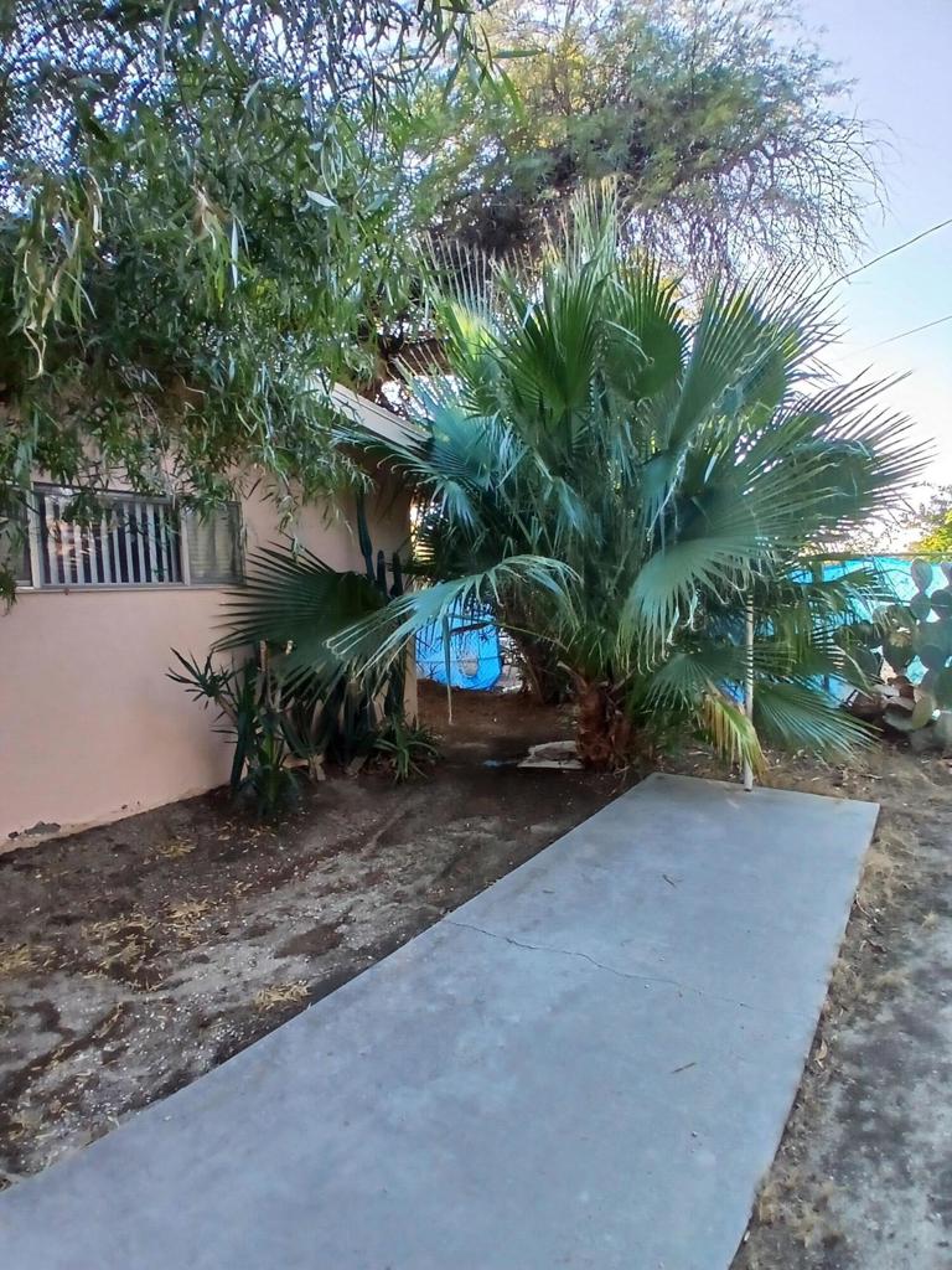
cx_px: 476
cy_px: 635
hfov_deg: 74.7
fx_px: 623
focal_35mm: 17
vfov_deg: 91.0
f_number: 2.2
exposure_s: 1/60
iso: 64
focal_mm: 1.4
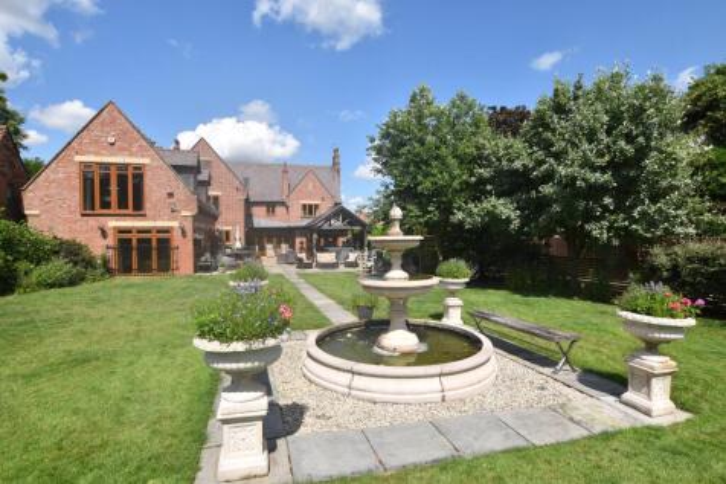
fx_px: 363
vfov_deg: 67.3
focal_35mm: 18
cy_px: 242
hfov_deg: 90.0
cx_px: 363
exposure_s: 1/400
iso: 200
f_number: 10
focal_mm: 12
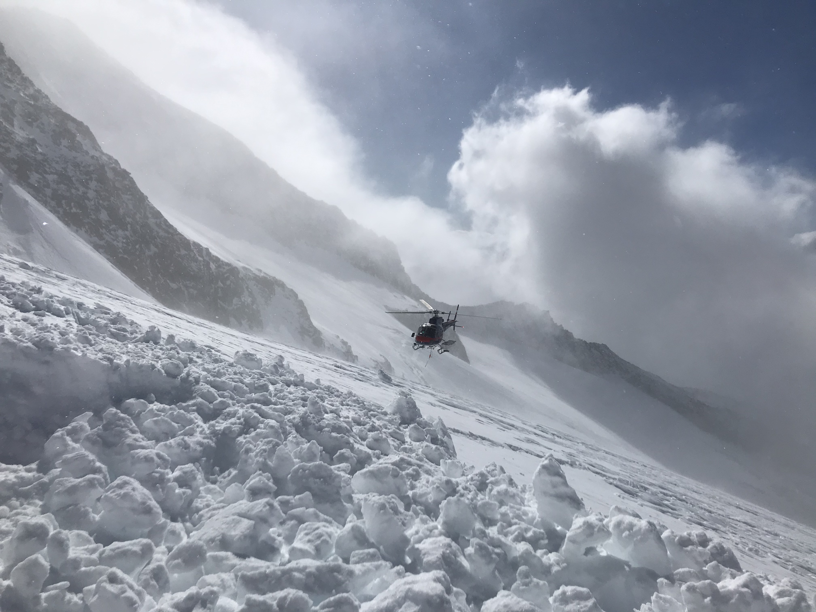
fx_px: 660
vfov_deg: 49.7
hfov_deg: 63.4
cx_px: 408
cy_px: 306
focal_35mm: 28
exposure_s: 1/24390
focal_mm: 3.99
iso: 20
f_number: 1.8
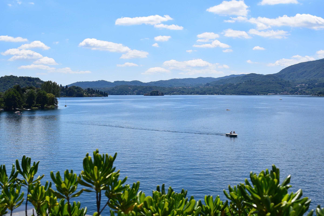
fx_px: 405
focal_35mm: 45
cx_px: 162
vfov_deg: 29.9
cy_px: 108
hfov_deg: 43.6
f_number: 11
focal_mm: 30
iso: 220
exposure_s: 1/500
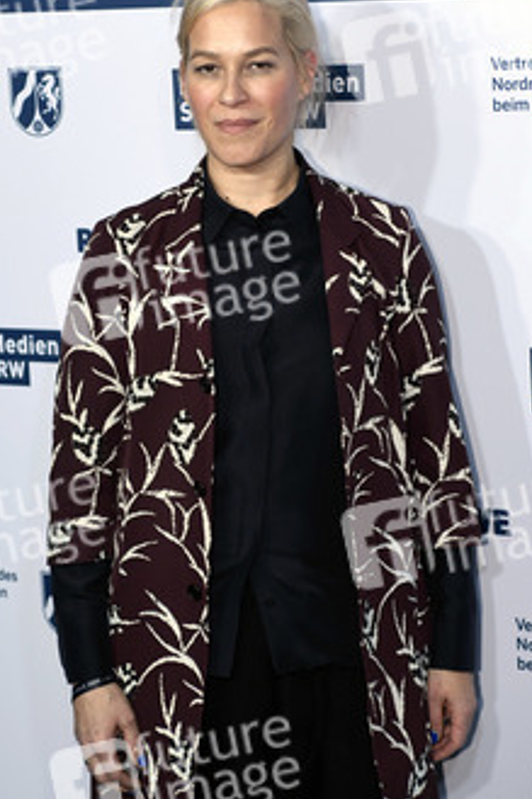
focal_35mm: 85
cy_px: 410
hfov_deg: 16.1
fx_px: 1886
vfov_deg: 23.9
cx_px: 245
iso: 800
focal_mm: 70
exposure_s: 1/400
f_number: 4
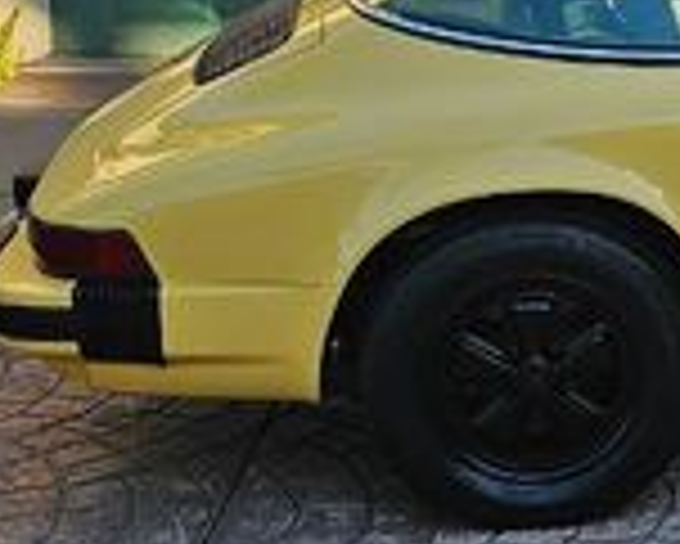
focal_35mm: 95
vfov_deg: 16.2
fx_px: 1913
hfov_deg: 18.6
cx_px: 914
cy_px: 274
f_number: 1.7
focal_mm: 6.3
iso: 20
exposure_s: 1/453
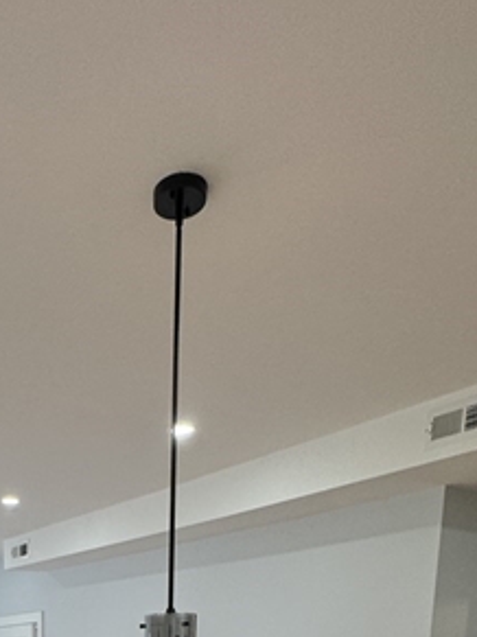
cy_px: 797
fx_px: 680
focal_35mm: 37
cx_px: 39
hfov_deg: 36.1
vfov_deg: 36.3
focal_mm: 2.22
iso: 100
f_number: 2.2
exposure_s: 1/120
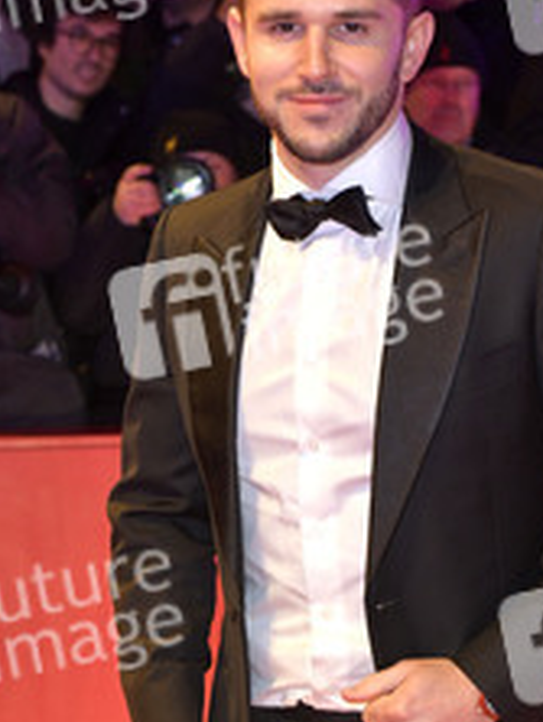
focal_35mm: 121
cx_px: 371
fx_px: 2526
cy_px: 465
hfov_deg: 12.3
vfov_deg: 16.2
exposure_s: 1/250
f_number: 5.6
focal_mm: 70
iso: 1600
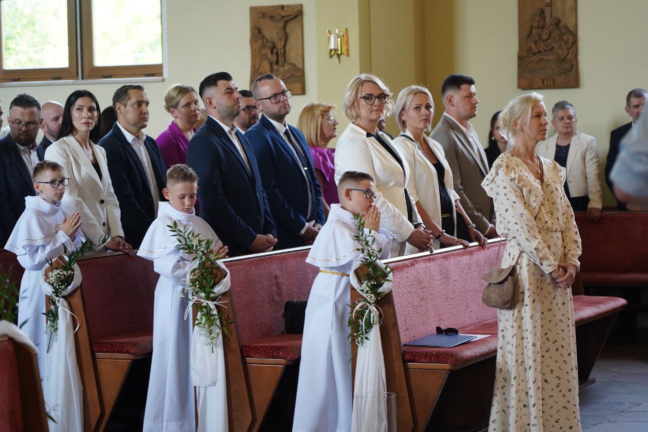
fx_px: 1890
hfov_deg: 19.5
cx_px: 324
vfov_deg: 13.0
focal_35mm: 105
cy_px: 216
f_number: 4
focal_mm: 105
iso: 1250
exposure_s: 1/160
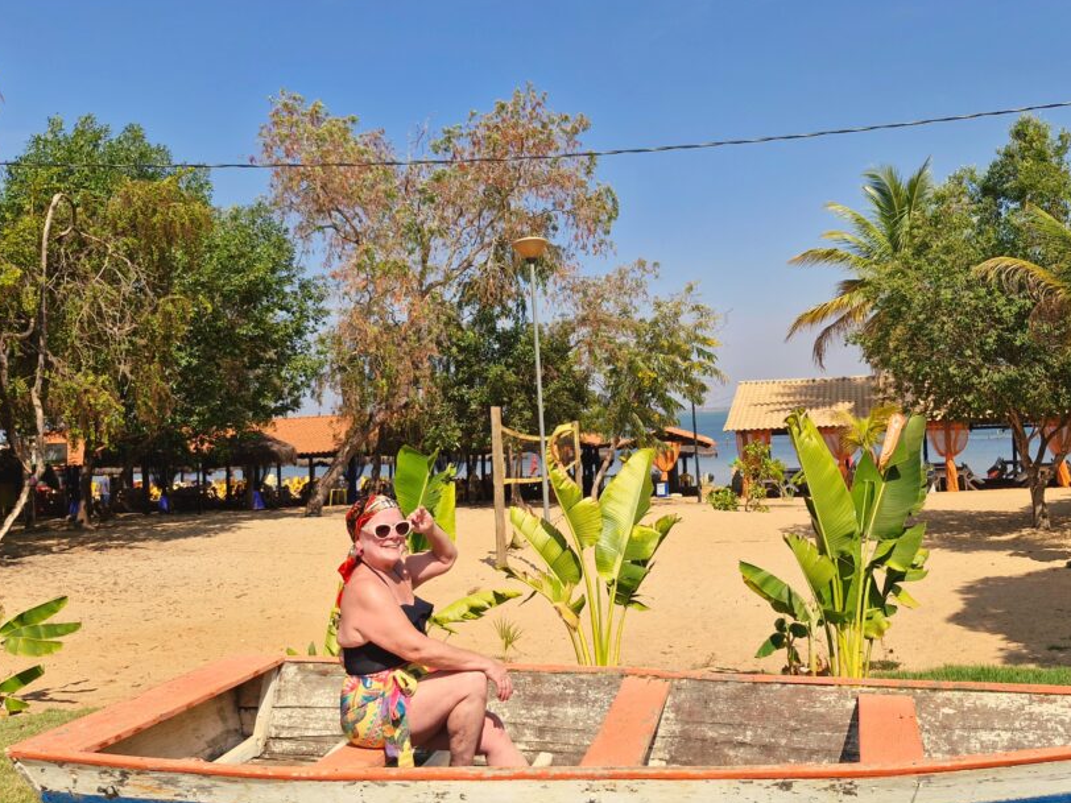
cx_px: 575
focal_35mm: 29
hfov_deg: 61.6
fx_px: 897
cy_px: 407
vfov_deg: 48.2
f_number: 1.8
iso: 50
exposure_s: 1/3333
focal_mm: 5.54
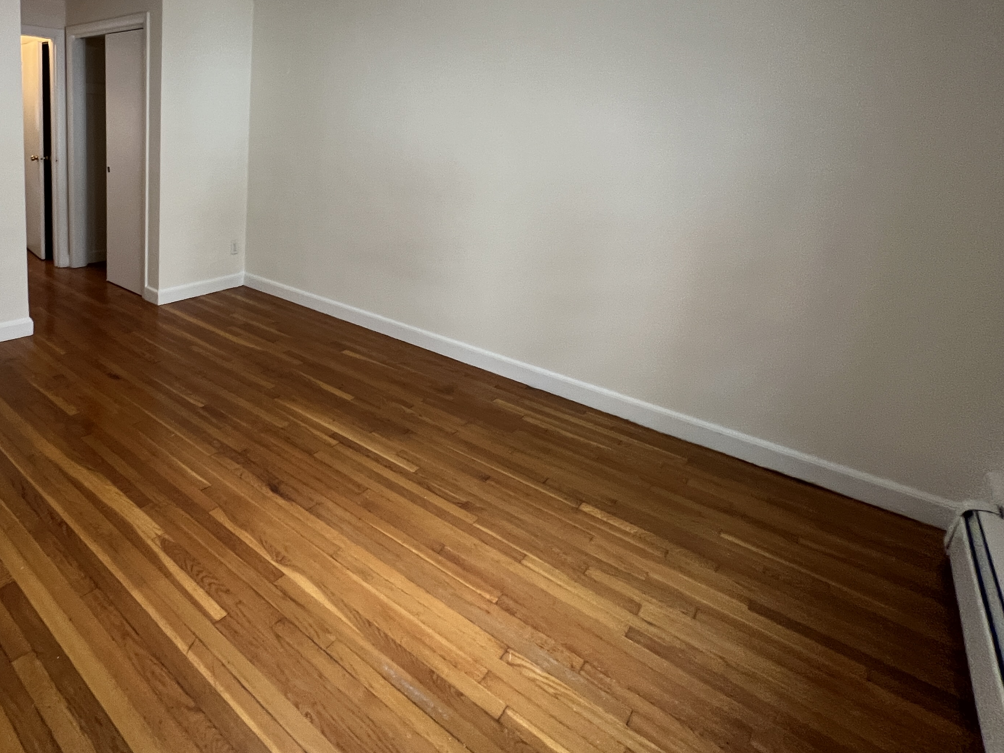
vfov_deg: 65.9
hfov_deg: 79.3
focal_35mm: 19
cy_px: 223
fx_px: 551
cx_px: 272
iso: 160
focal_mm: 1.57
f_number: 1.8
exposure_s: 1/60
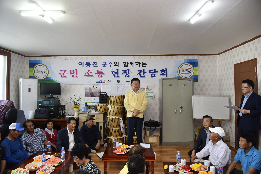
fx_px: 174
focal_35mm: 24
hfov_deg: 73.7
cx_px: 130
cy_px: 87
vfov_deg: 53.2
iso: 800
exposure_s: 1/125
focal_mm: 24
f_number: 4.5
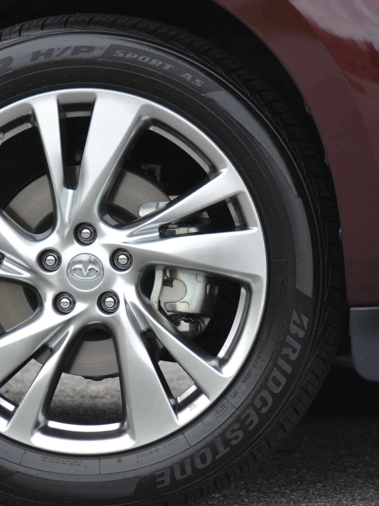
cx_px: 101
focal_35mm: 294
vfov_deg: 6.7
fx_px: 4289
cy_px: 253
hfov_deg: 5.1
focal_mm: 135
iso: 800
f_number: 5.6
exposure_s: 1/500
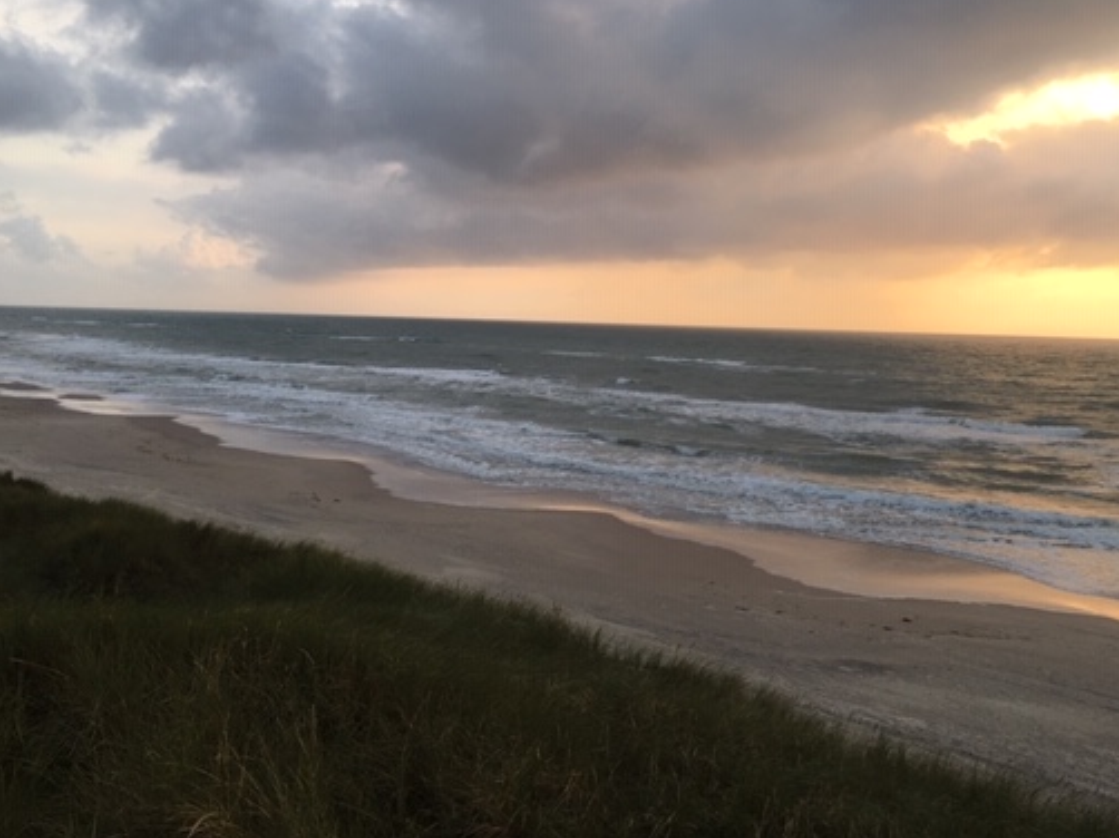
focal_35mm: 37
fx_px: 1195
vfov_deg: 38.4
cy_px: 308
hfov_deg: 50.1
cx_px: 593
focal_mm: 4.15
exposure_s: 1/202
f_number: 2.2
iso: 25
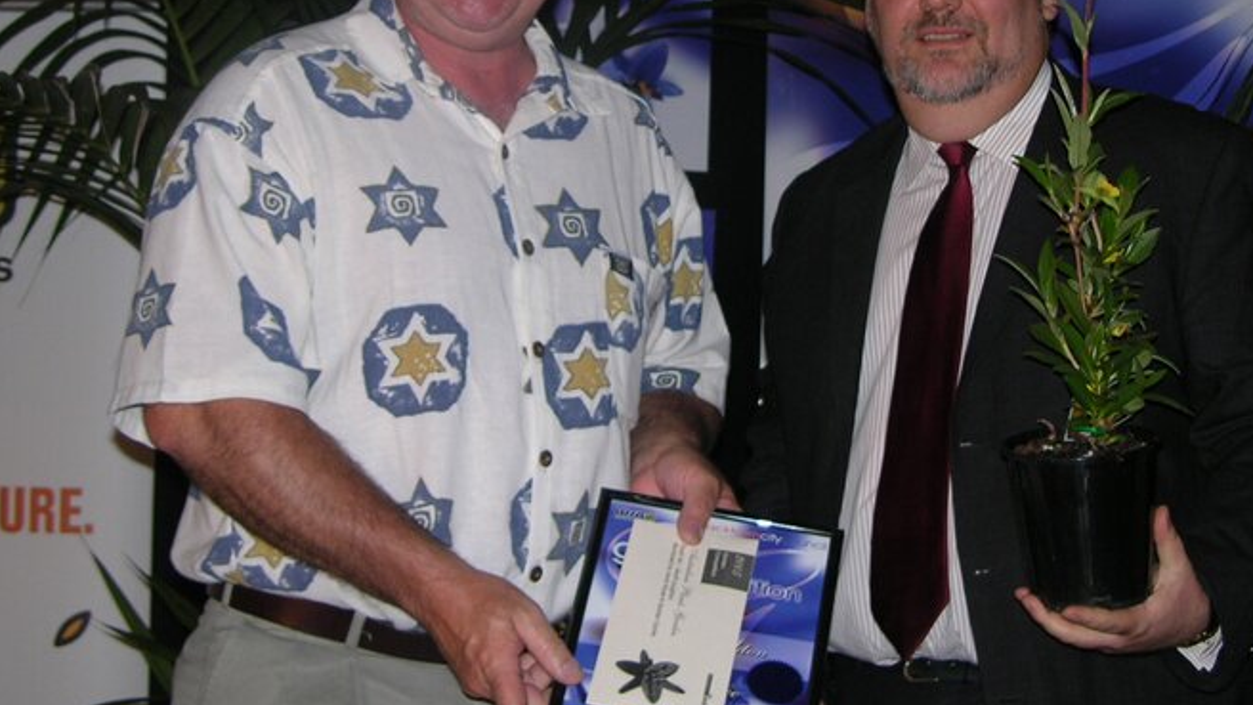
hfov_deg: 25.6
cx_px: 739
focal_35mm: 83
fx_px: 2758
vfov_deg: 14.5
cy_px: 124
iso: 50
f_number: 3
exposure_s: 1/60.1
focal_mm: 12.7
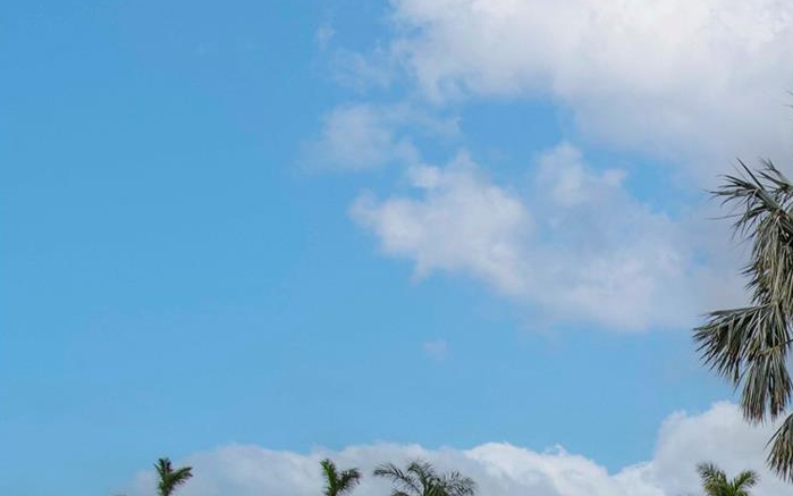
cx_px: 899
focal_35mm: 35
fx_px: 756
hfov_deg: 42.0
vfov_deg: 31.8
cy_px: 556
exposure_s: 1/1250
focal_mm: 10
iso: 500
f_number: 7.1
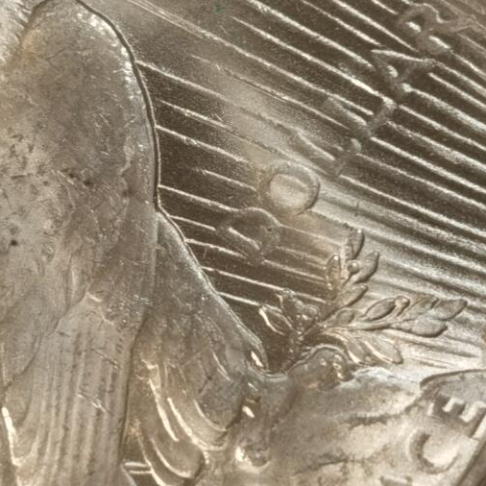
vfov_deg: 8.1
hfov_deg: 8.1
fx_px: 3447
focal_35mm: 217
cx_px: 112
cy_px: 263
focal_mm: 5.56
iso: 50
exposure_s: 1/122
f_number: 1.6
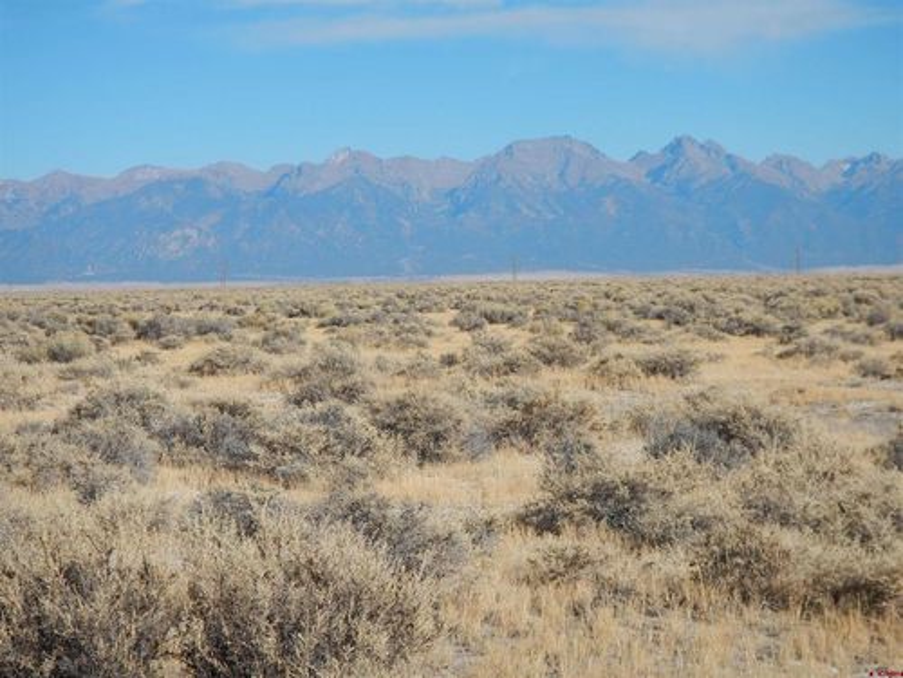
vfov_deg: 13.6
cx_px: 452
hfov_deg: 18.0
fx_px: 2843
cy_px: 339
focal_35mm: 109
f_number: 4.6
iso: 125
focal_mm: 19.6
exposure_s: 1/1250
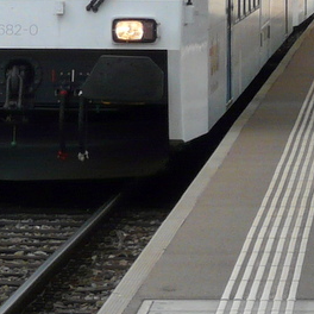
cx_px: 58
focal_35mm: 251
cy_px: -98
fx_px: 2576
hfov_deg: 7.0
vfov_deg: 6.9
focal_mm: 12.3
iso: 100
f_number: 4.5
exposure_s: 1/200
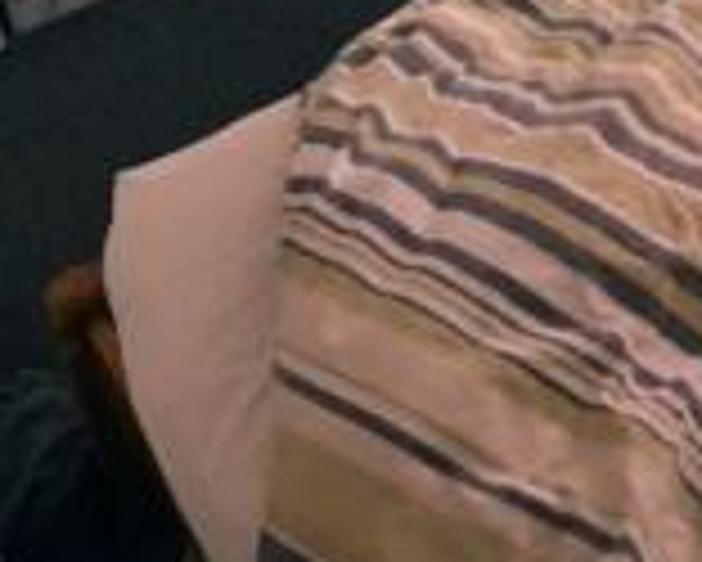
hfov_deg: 28.7
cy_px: -382
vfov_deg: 20.3
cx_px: 788
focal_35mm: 59
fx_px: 1227
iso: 1000
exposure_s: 1/40
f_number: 4.5
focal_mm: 10
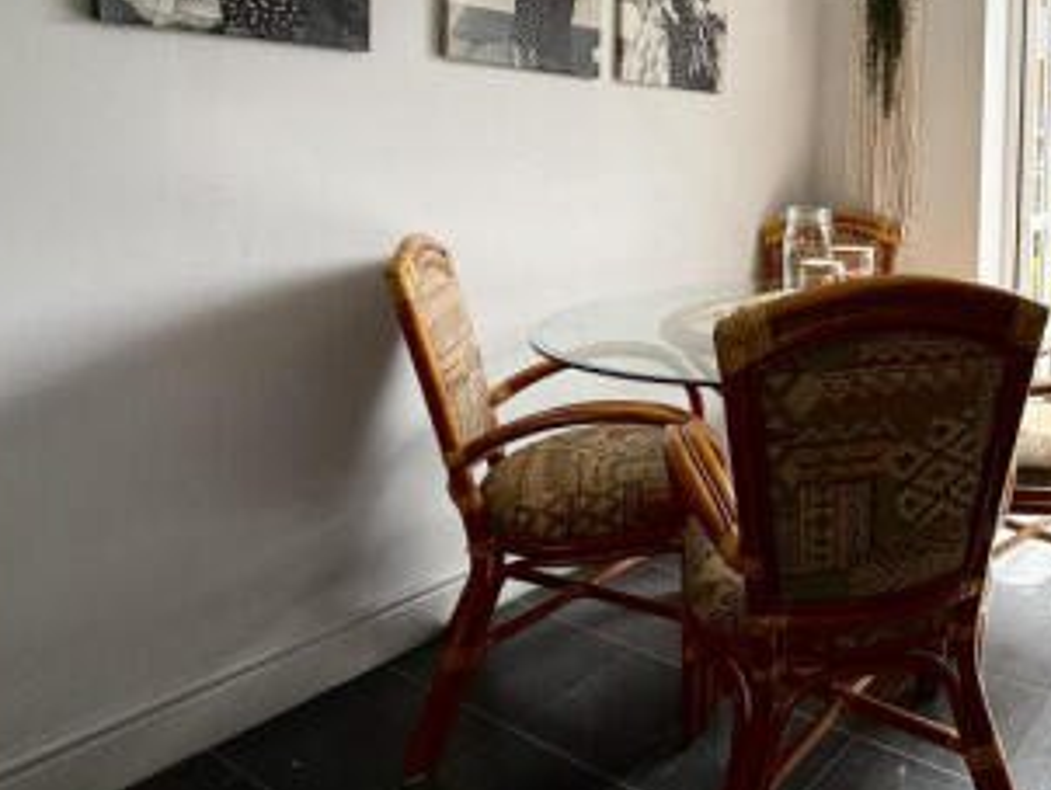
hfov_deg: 55.3
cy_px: 183
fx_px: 820
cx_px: 973
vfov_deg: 49.1
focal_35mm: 27
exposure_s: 1/363
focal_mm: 2.22
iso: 50
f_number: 2.2
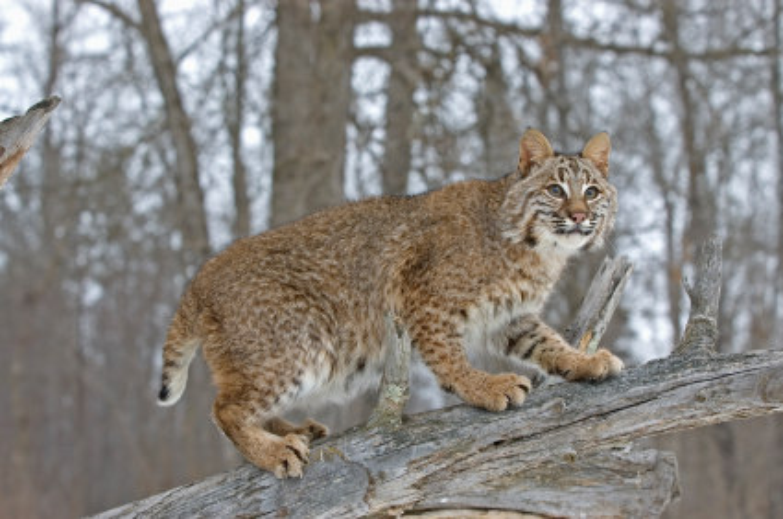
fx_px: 2606
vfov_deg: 11.4
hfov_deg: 17.1
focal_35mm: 120
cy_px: 260
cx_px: 392
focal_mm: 80
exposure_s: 1/350
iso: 200
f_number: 5.6
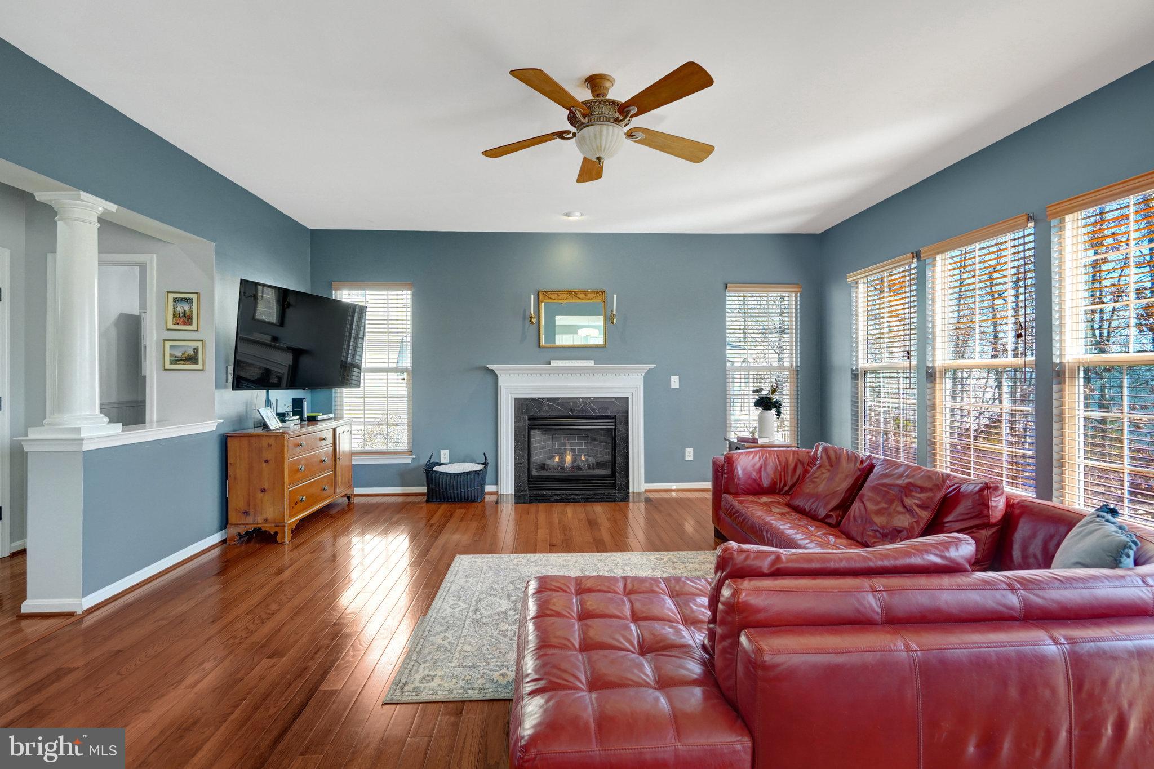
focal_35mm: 16
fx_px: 513
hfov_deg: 96.7
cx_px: 577
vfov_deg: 73.7
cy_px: 384
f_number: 8
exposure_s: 1/80
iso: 1250
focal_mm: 16
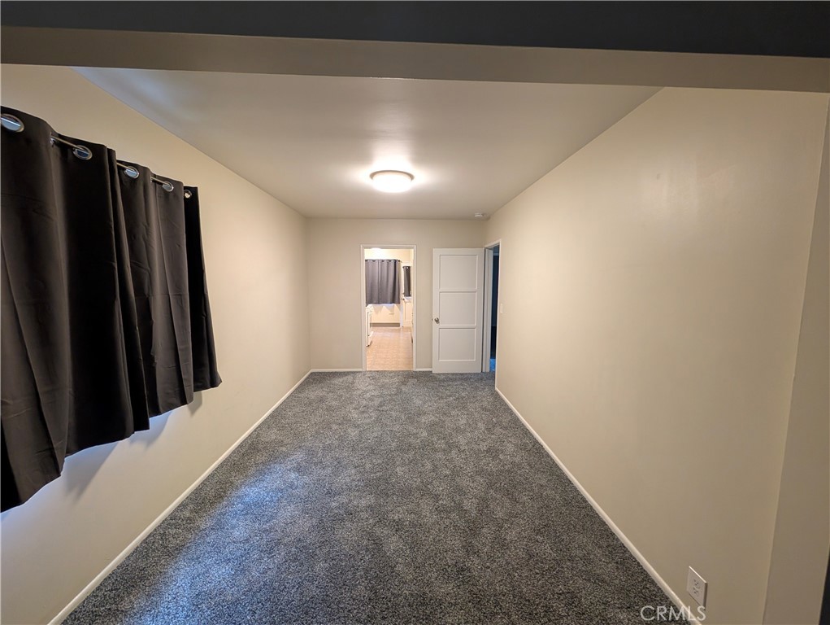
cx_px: 415
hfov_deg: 110.5
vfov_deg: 94.6
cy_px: 312
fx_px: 288
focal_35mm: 12
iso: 250
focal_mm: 2.02
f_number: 1.7
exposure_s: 1/30
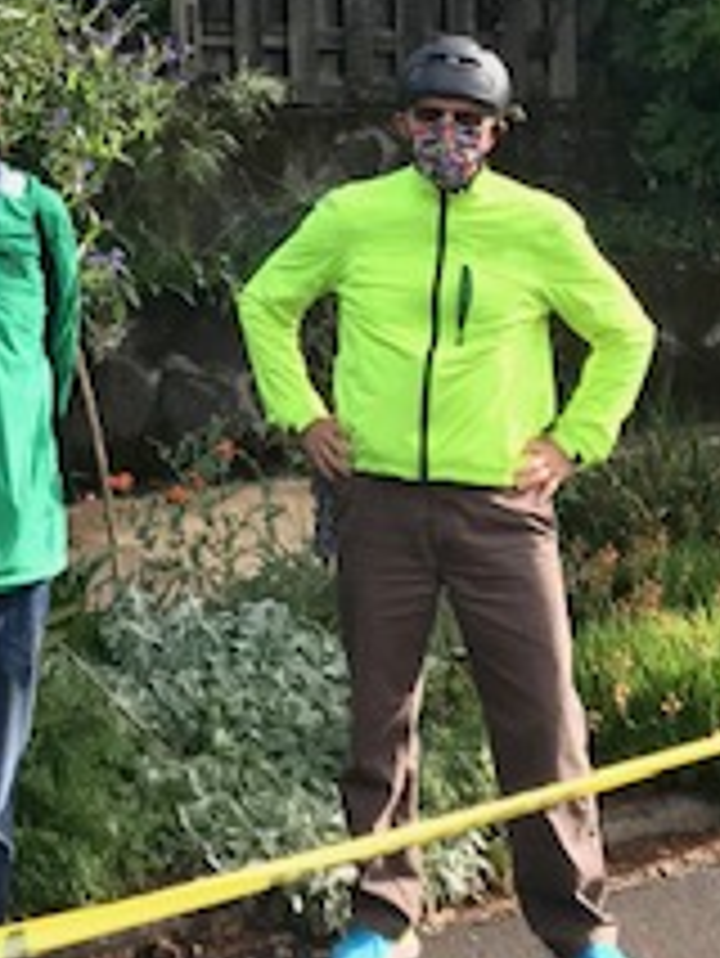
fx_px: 2327
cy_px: 36
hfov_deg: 16.8
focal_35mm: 84
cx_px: -166
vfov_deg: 22.5
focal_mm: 3.99
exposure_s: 1/602
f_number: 1.8
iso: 20
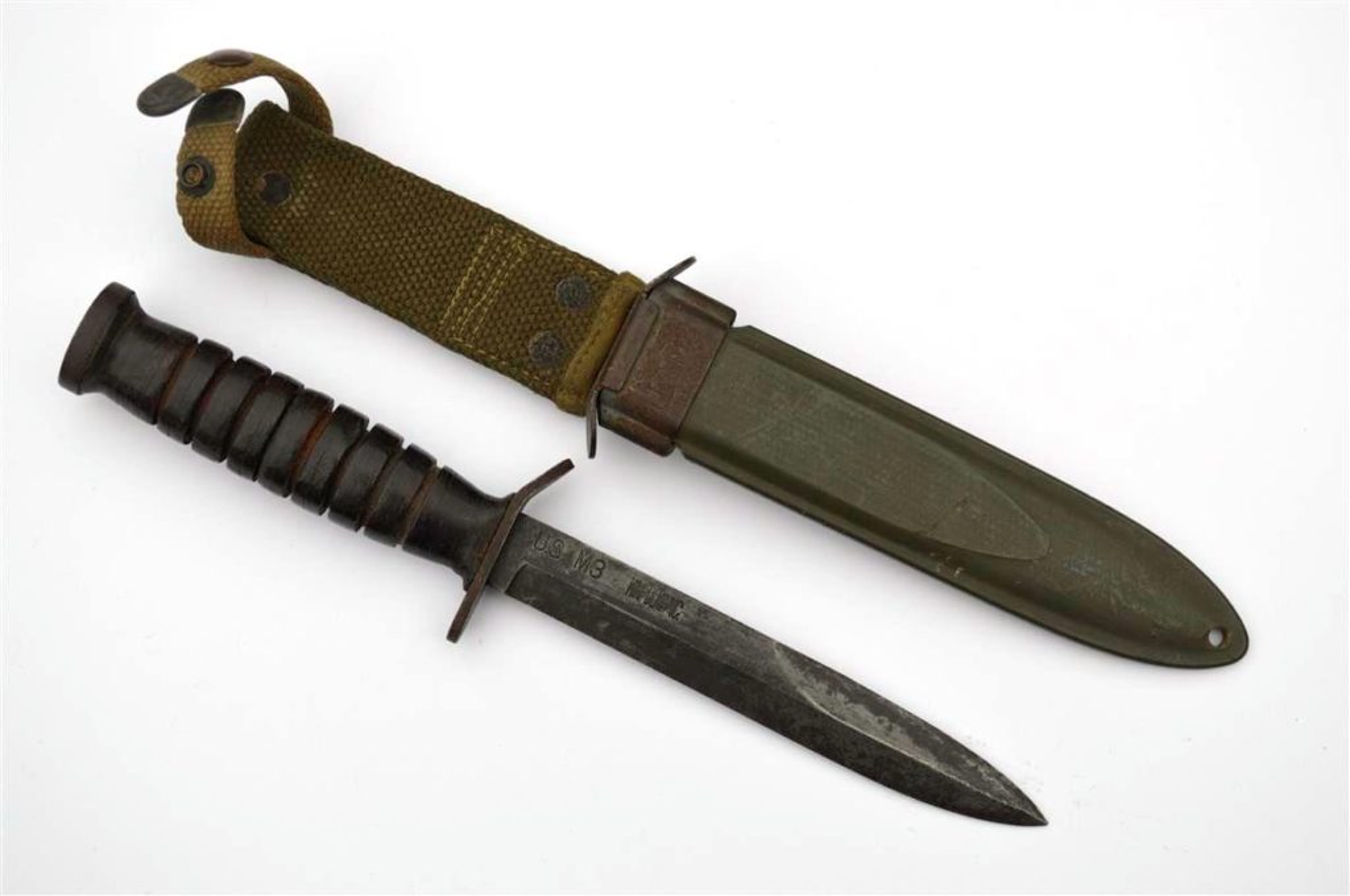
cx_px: 675
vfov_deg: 23.7
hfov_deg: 35.1
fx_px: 2135
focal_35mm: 57
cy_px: 448
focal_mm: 38
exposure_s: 1/125
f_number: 5.6
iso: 100
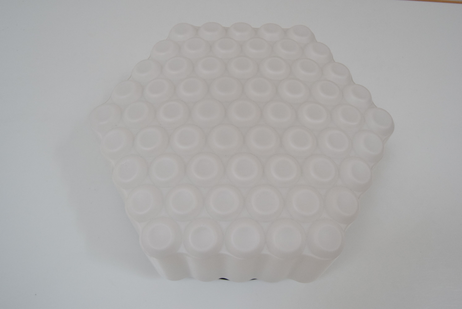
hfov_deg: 67.3
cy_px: 154
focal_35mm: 27
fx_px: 347
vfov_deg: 48.0
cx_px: 231
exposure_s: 1/320
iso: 1600
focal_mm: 18
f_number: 9
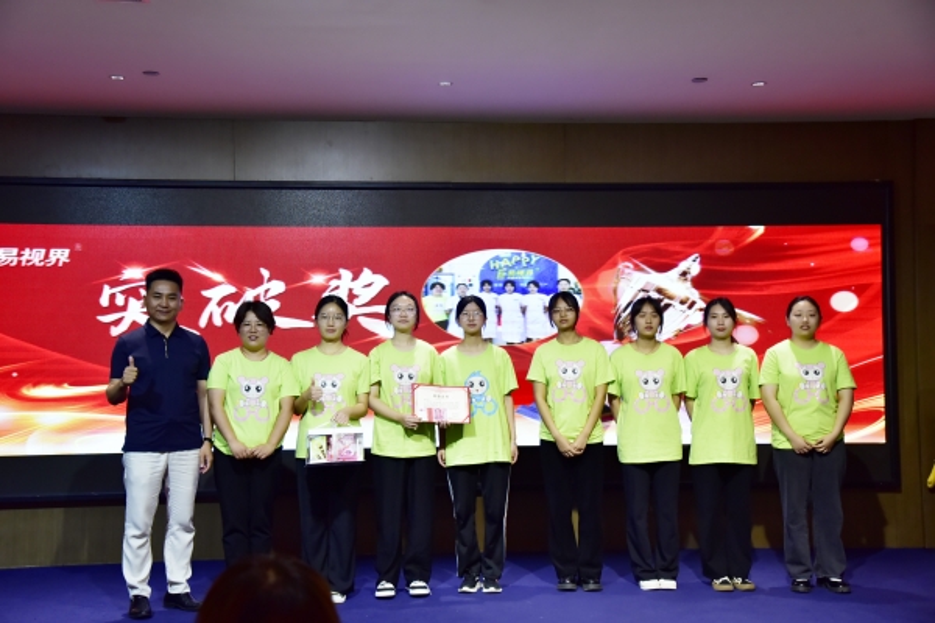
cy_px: 312
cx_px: 468
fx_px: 1299
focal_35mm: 50
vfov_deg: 27.0
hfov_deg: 39.6
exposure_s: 1/125
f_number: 5.6
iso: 1600
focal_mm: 50
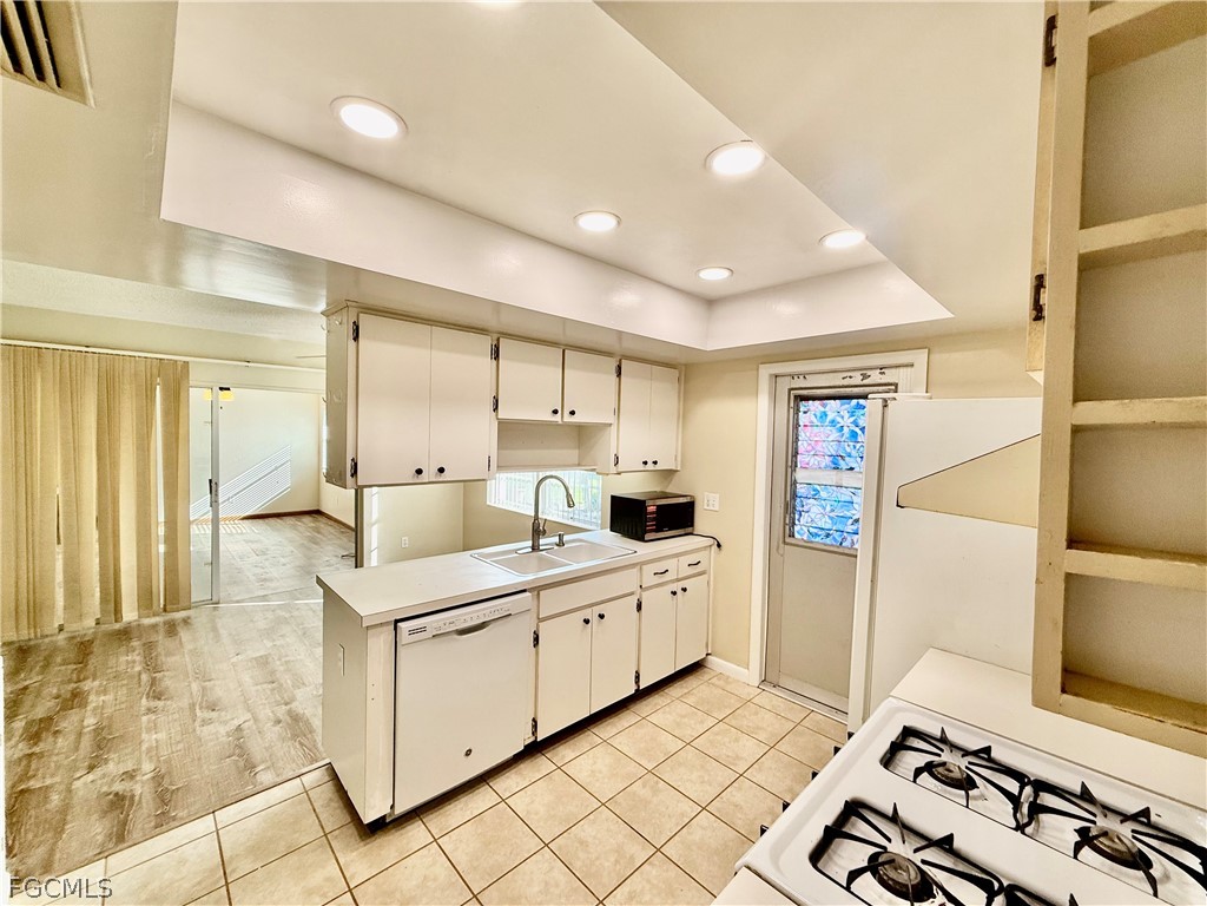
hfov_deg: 102.1
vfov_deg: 85.7
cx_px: 604
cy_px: 453
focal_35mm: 14
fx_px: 488
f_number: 2.2
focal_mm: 2.22
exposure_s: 1/120
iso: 64
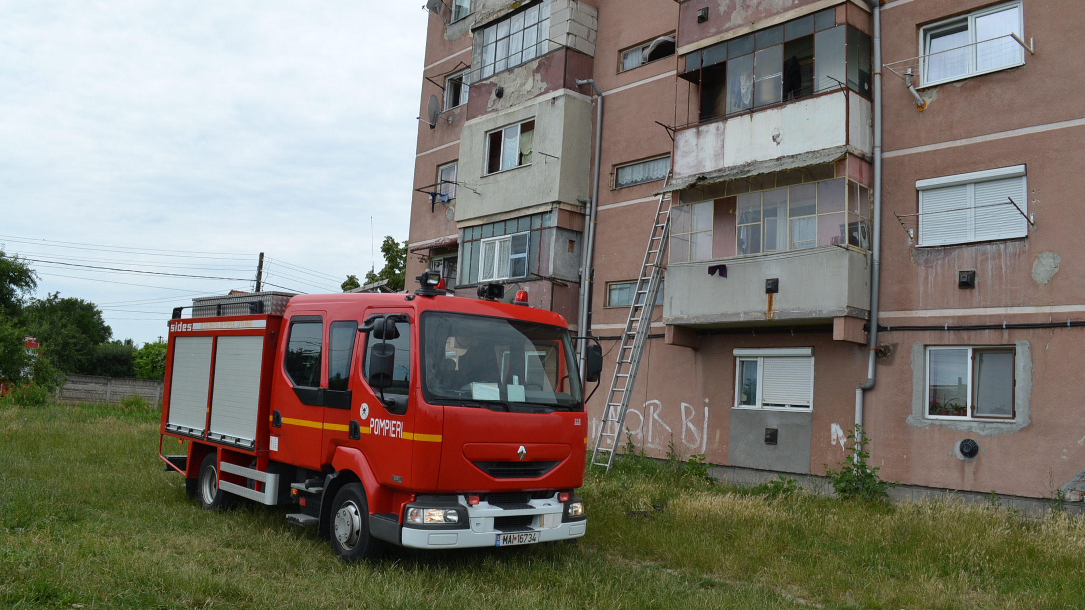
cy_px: 306
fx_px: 834
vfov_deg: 40.2
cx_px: 545
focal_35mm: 29
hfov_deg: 66.1
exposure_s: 1/200
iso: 100
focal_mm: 18
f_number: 7.1
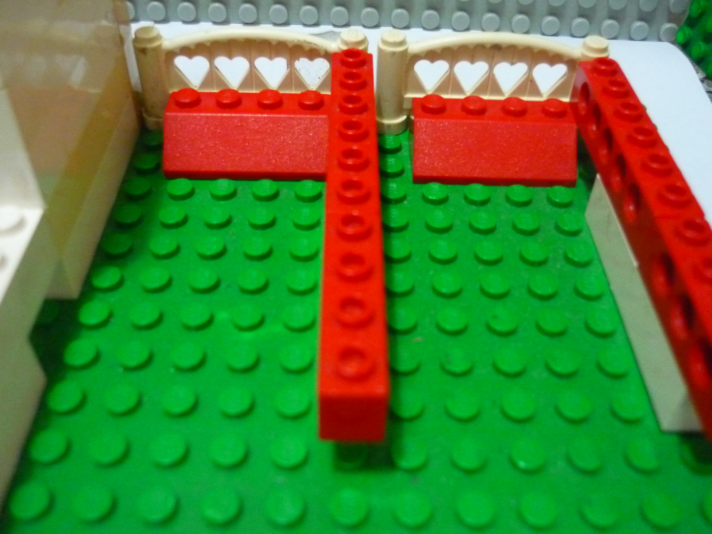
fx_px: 679
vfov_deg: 42.9
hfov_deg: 55.4
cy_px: 267
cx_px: 356
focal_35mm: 33
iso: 800
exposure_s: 1/25
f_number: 2.8
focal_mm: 5.5
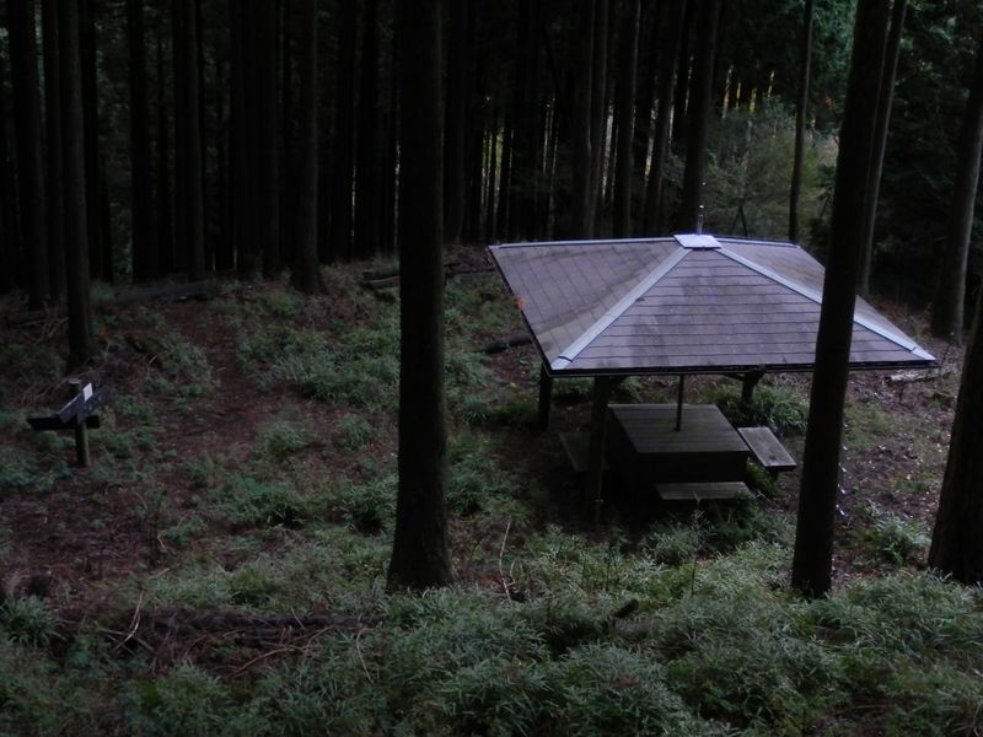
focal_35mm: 49
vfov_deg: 29.7
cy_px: 368
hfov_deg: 38.9
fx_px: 1391
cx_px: 492
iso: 200
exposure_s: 1/20
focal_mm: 8.9
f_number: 4
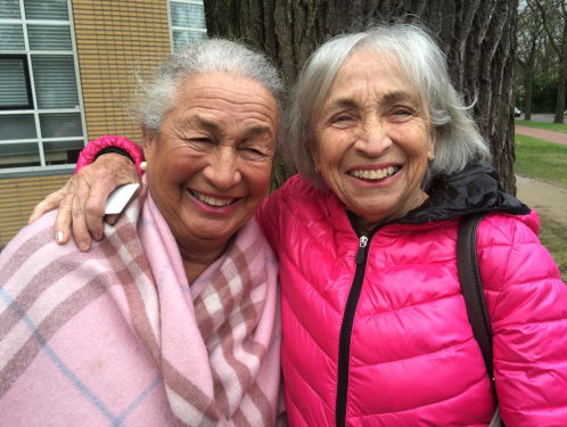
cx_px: 284
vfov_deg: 48.3
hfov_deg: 61.6
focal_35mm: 29
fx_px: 476
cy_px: 214
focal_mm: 4.15
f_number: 2.2
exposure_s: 1/100
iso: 32
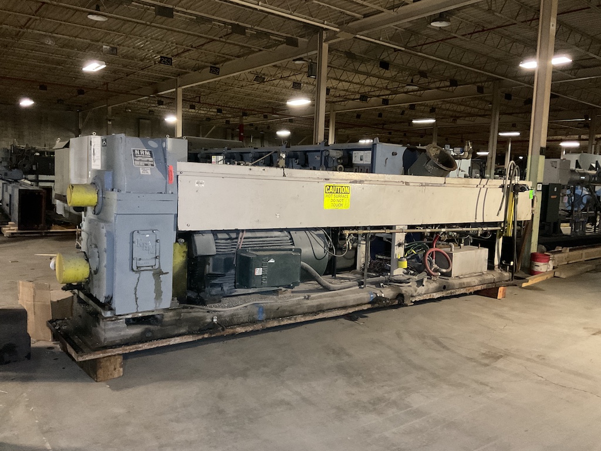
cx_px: 300
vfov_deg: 48.2
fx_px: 503
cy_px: 226
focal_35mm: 29
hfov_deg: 61.7
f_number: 1.8
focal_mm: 3
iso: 500
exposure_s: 1/30
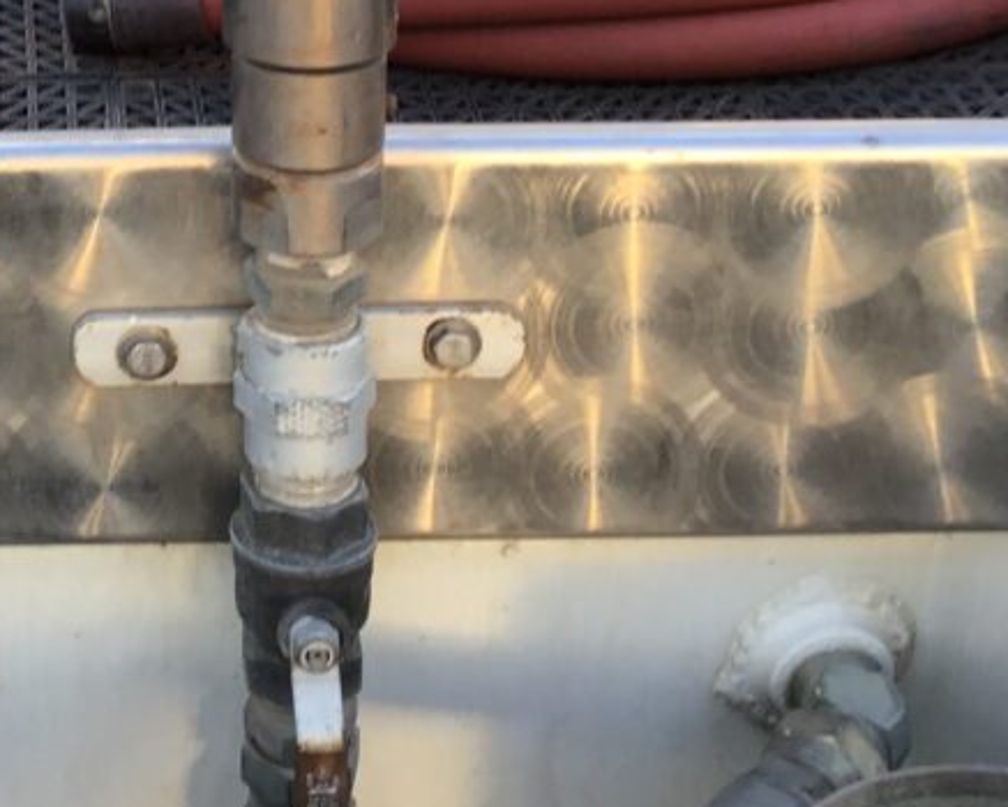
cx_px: 32
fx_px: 2418
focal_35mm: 81
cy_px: -46
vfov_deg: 18.4
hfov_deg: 22.7
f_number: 2.4
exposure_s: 1/60
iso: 32
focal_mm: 3.3
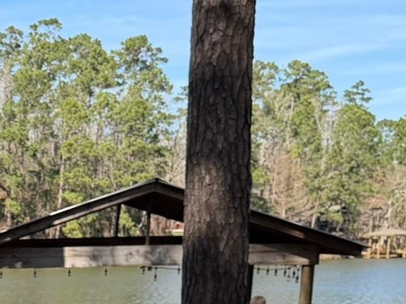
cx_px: -200
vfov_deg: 13.0
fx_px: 1196
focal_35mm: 102
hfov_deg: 17.4
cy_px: 556
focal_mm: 6.76
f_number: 1.78
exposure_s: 1/3021
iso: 100
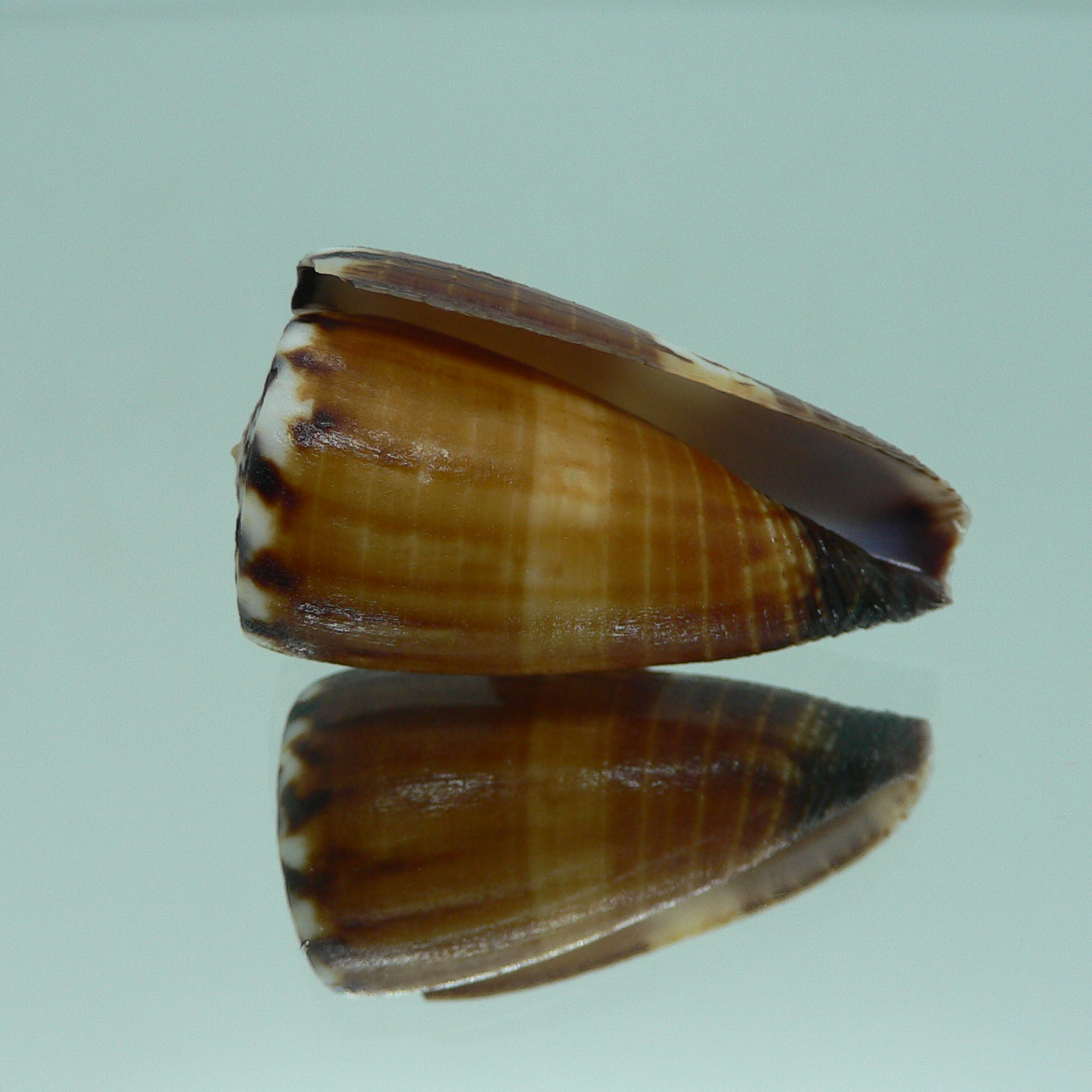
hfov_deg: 40.0
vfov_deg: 40.0
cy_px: 552
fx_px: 1499
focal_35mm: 42
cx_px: 584
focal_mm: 4.6
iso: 80
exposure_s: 1/60
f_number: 2.8
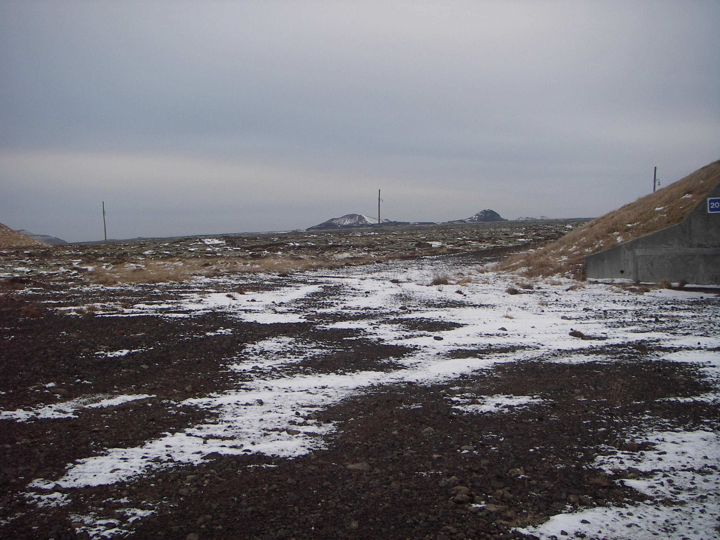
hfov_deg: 49.0
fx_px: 790
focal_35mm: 38
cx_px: 360
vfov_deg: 37.7
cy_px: 270
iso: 50
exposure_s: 1/40
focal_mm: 6.3
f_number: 3.3
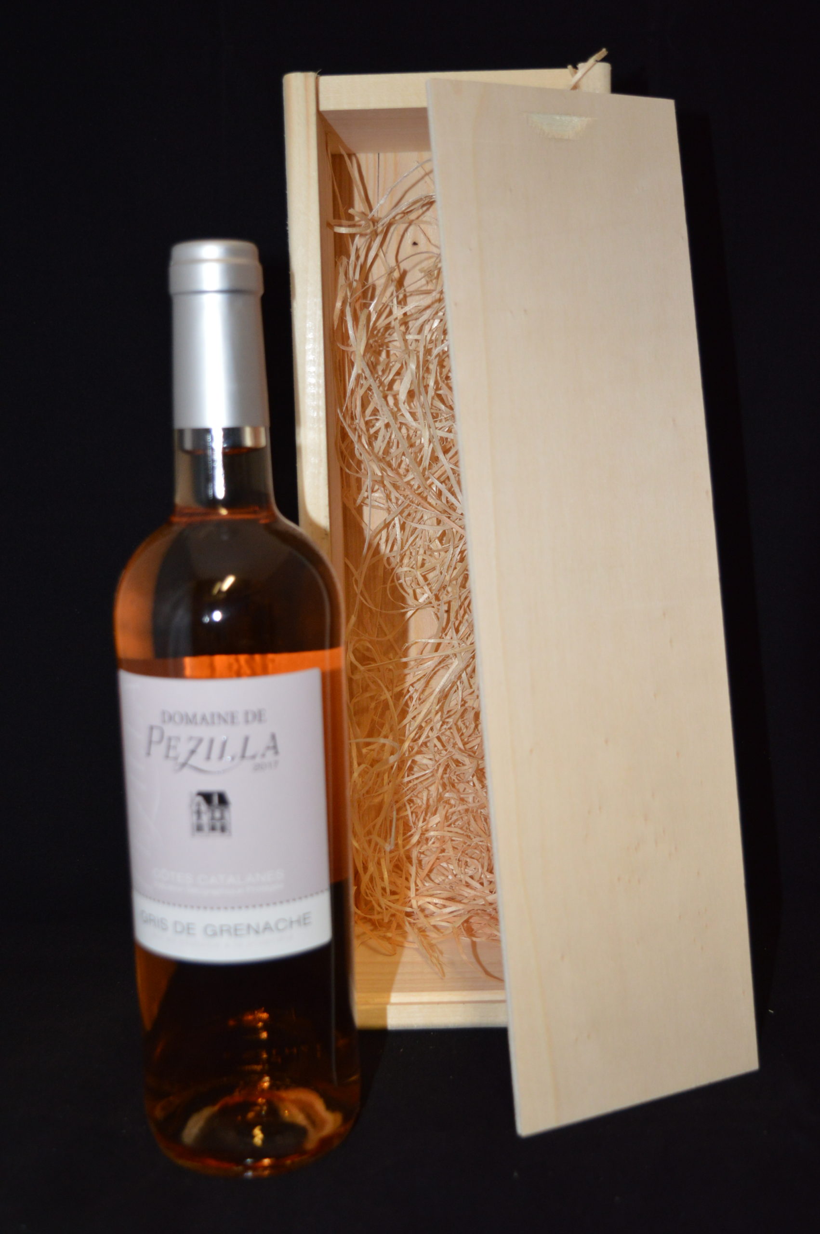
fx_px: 1438
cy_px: 617
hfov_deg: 31.8
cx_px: 410
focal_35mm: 42
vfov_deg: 46.4
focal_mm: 28
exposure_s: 1/60
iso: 900
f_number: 4.2
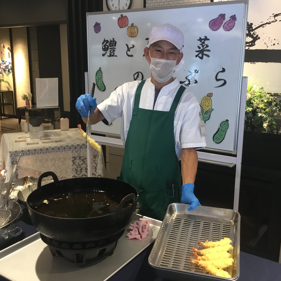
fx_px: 340
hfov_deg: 44.9
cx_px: 144
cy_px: 139
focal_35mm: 37
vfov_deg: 44.9
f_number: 2.4
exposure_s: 1/30
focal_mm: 3.3
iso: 80
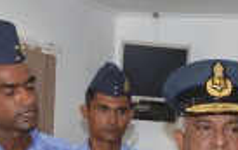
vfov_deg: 7.9
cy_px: 290
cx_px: 271
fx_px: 1039
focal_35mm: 160
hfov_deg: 12.8
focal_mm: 24
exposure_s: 1/60
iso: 400
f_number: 5.6
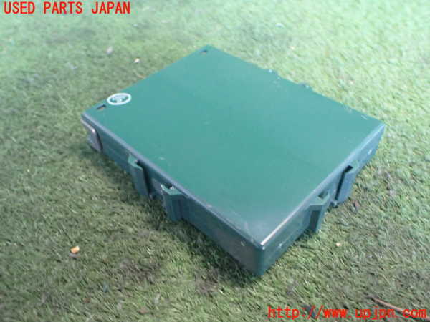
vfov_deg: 46.8
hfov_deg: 60.0
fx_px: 373
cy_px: 161
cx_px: 215
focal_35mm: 30
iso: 800
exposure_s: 1/30
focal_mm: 5.4
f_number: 2.3
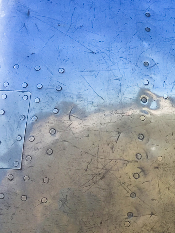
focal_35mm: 100
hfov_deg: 14.3
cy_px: 234
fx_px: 674
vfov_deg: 19.1
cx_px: 212
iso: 32
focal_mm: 4.15
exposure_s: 1/791
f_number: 2.2
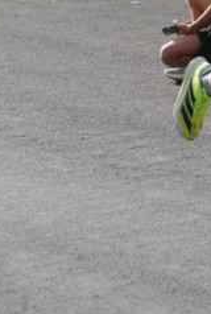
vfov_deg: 7.7
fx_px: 2316
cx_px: 206
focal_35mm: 265
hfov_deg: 5.2
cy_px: 26
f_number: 5.6
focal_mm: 70
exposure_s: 1/1000
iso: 1000
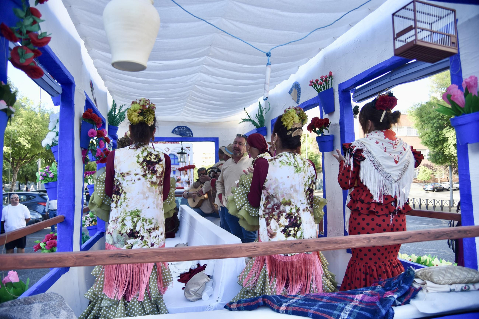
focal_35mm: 29
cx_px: 240
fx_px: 386
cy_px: 160
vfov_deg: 45.0
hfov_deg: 63.6
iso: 320
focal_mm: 29
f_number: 6.3
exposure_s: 1/320
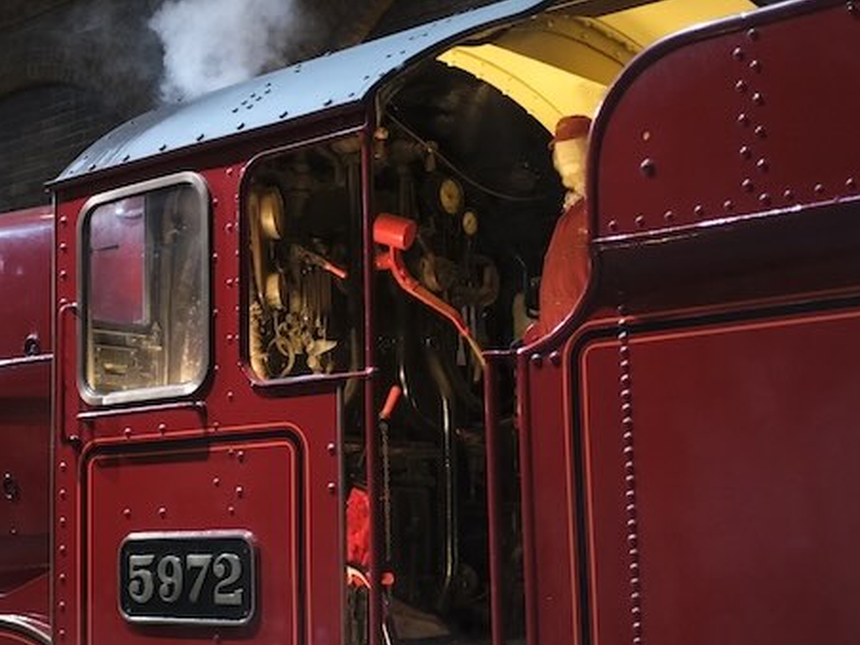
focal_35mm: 67
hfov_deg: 28.4
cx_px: 181
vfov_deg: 21.9
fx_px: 1665
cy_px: 358
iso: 1600
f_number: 2
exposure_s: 1/58
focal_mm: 23
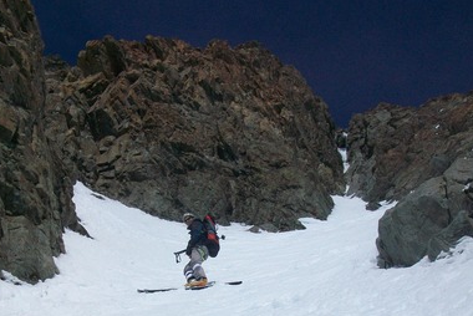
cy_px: 289
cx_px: 239
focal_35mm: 56
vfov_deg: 23.5
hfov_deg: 35.6
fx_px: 736
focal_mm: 5.7
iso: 64
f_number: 5.5
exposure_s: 1/1280
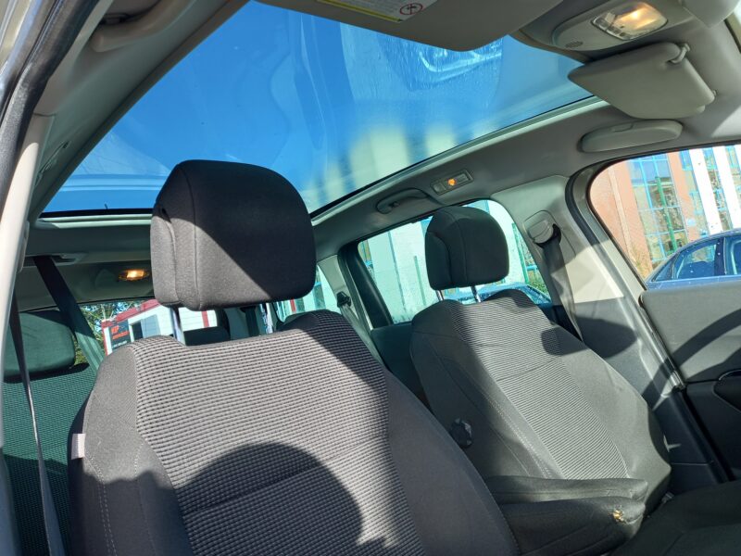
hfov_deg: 69.4
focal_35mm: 25
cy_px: 278
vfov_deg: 54.9
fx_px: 535
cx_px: 370
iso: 32
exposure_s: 1/100
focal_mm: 4.6
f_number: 2
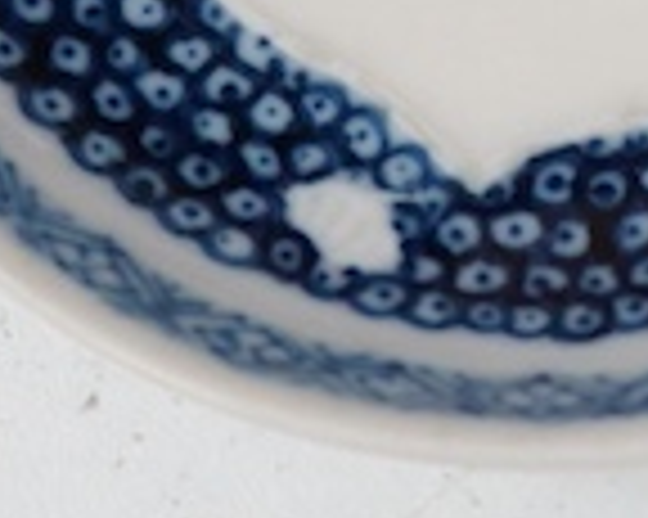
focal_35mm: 264
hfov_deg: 7.3
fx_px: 5060
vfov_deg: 5.7
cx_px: 598
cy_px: -482
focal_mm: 30
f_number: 8
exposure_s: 1/125
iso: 1250
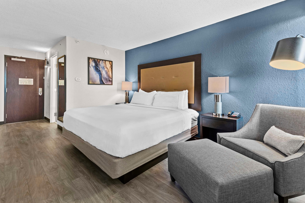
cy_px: 102
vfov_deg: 77.3
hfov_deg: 100.4
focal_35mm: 15
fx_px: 127
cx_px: 152
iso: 400
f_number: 6.3
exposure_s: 1/4
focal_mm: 15
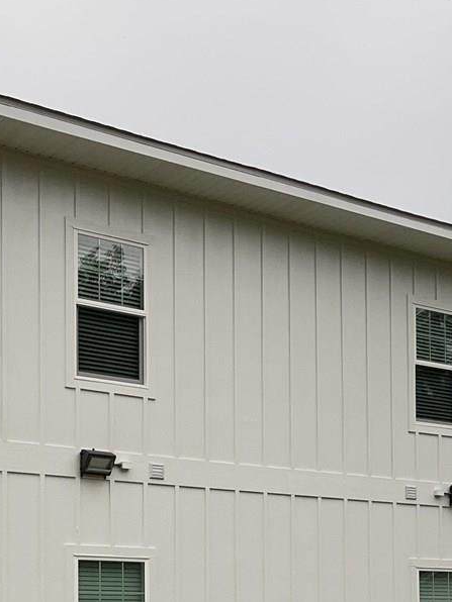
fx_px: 1166
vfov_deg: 27.6
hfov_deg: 21.9
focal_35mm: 67
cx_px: 169
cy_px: 575
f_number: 1.6
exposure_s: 1/4717
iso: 32
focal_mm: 5.1
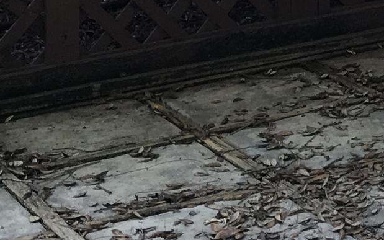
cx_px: 534
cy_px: -421
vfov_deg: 7.9
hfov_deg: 13.4
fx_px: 1559
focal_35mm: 149
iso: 25
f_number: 2.2
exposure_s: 1/60
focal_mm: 4.15
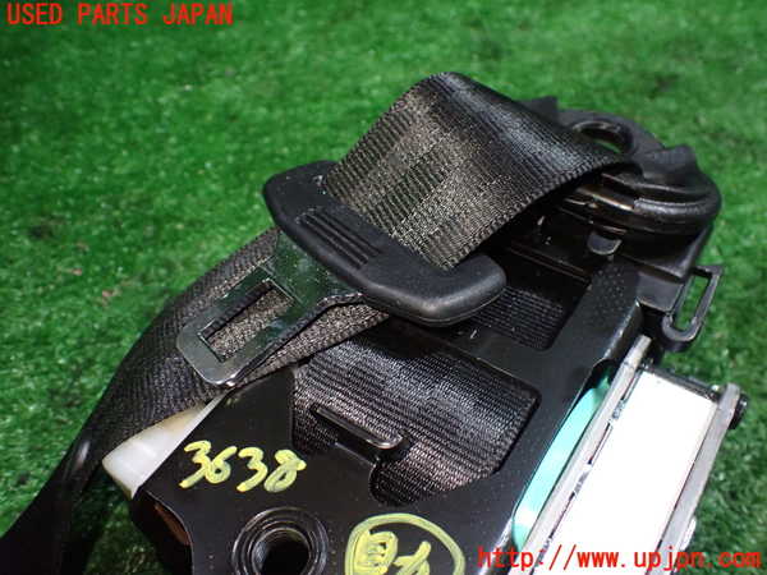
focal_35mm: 30
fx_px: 665
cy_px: 288
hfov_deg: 60.0
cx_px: 384
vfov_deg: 46.8
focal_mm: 5.4
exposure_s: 1/100
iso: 800
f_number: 2.3
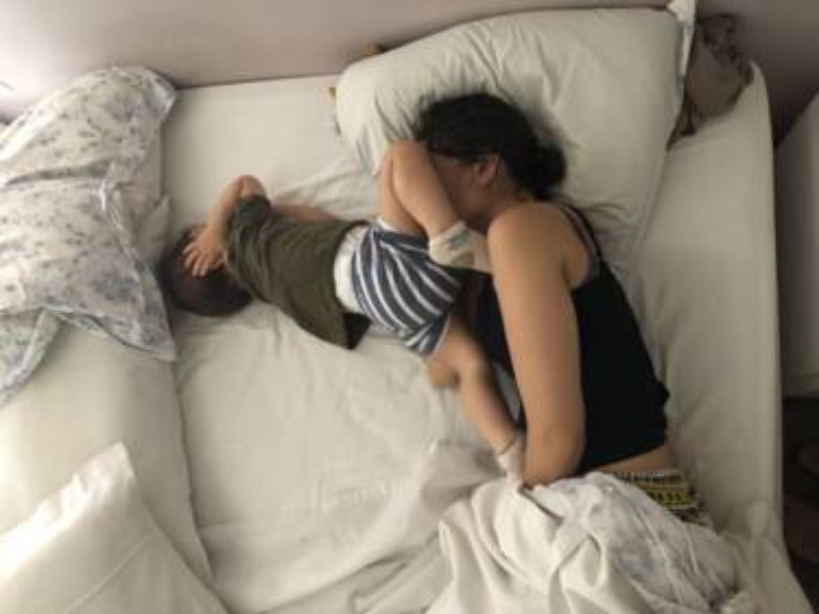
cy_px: 307
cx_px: 410
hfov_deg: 63.5
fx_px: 662
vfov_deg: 49.7
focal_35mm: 28
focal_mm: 3.99
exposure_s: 1/9
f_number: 1.8
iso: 100
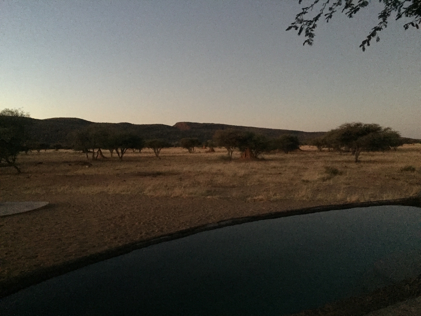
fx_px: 353
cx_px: 210
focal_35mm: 29
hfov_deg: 61.7
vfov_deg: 48.2
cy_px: 158
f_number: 2.2
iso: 1250
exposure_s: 1/17
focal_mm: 4.15
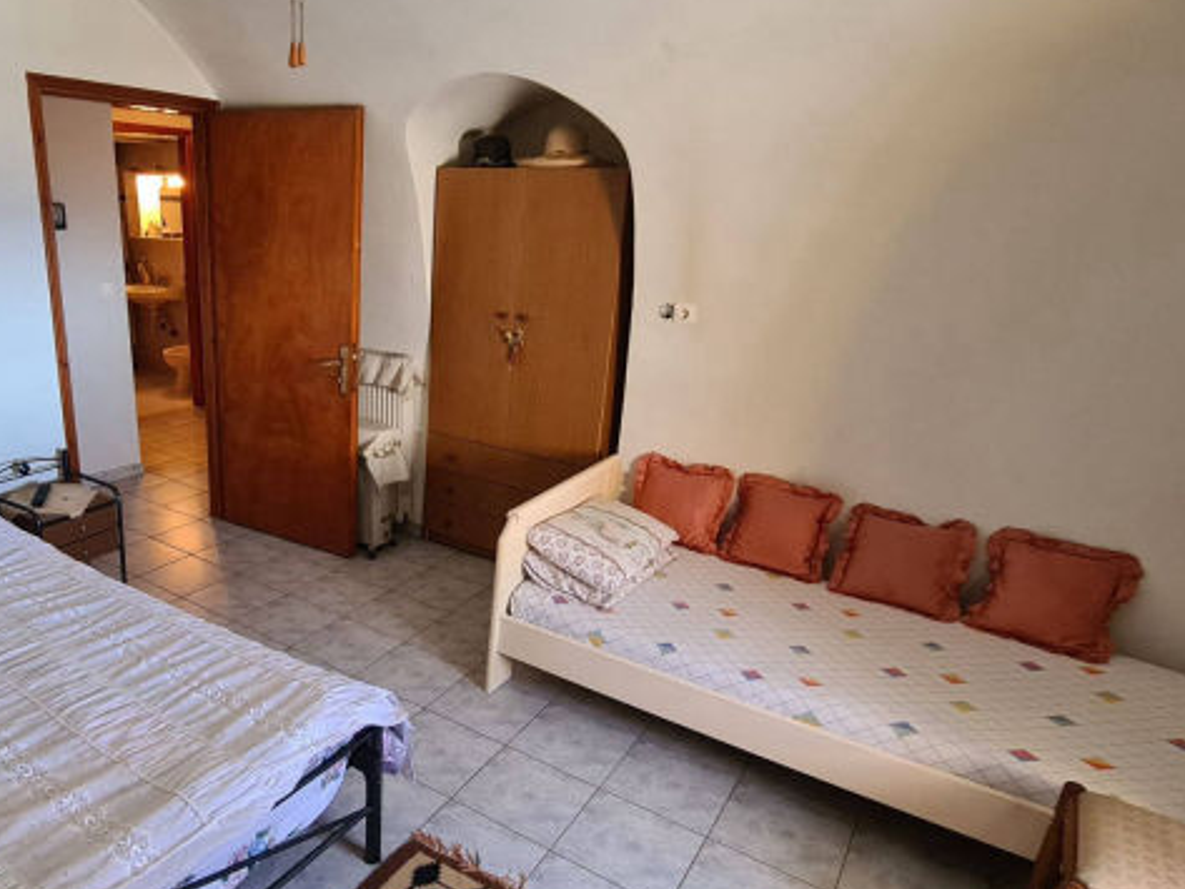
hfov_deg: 73.9
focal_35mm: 22
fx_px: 753
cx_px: 388
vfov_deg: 61.0
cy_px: 493
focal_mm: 2.2
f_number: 2.2
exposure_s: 1/33
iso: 400
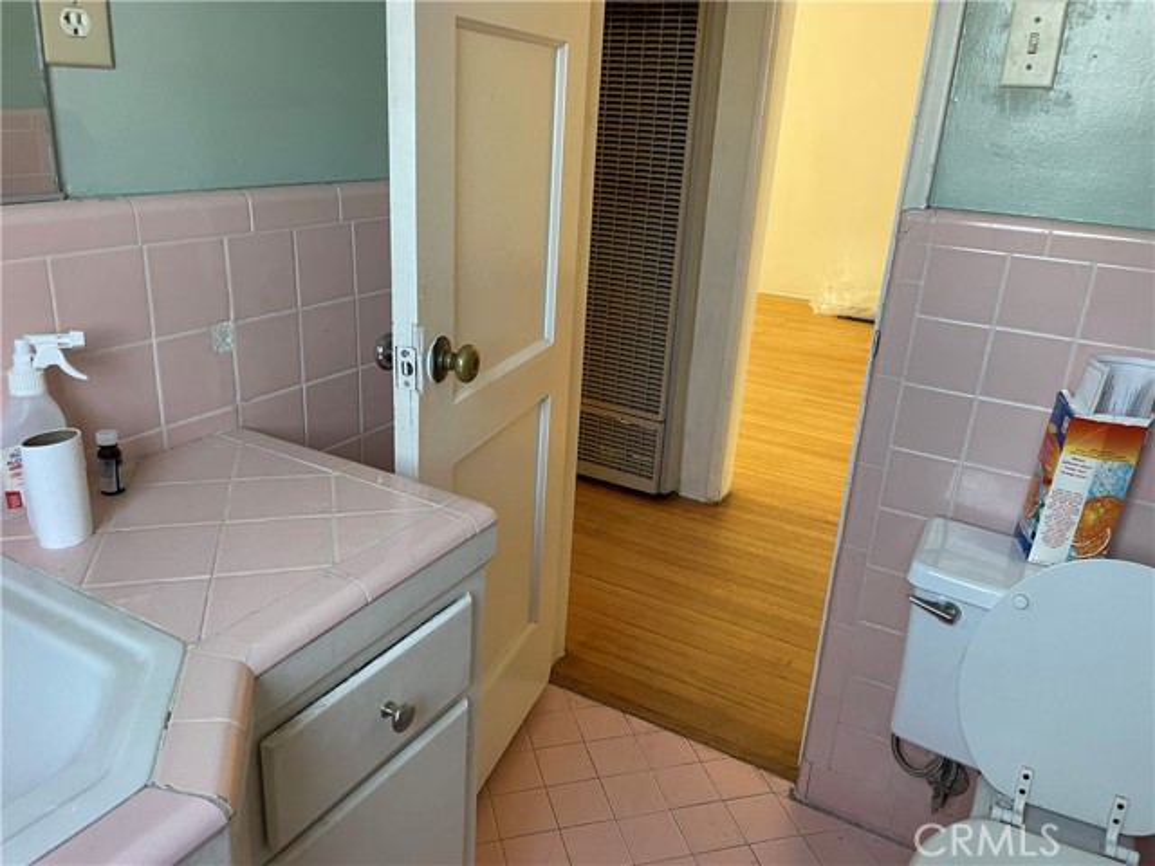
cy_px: 433
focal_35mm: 26
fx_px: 868
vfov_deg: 53.1
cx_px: 578
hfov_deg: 67.3
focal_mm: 4.2
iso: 125
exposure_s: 1/94
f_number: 1.6
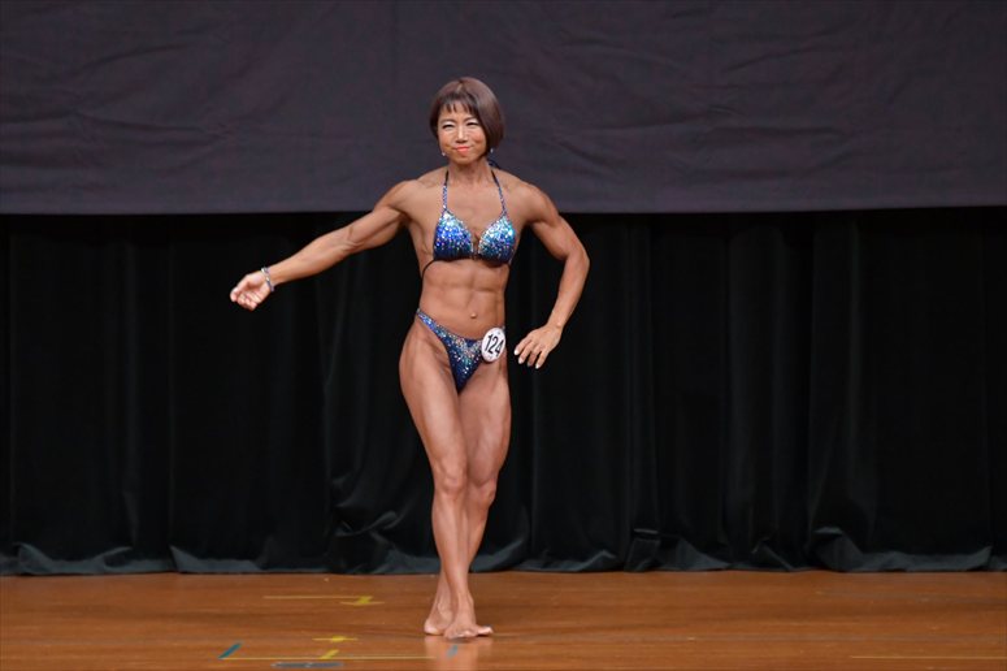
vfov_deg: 4.6
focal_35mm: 300
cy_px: 336
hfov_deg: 6.9
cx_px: 504
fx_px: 8388
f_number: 5.6
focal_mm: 200
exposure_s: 1/400
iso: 4000
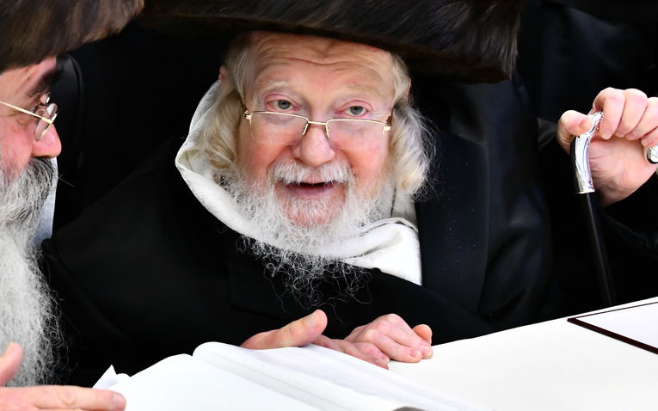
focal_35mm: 97
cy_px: 110
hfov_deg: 21.0
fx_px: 1739
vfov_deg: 13.4
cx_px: 80
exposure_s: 1/100
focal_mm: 52
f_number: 5.6
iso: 3200
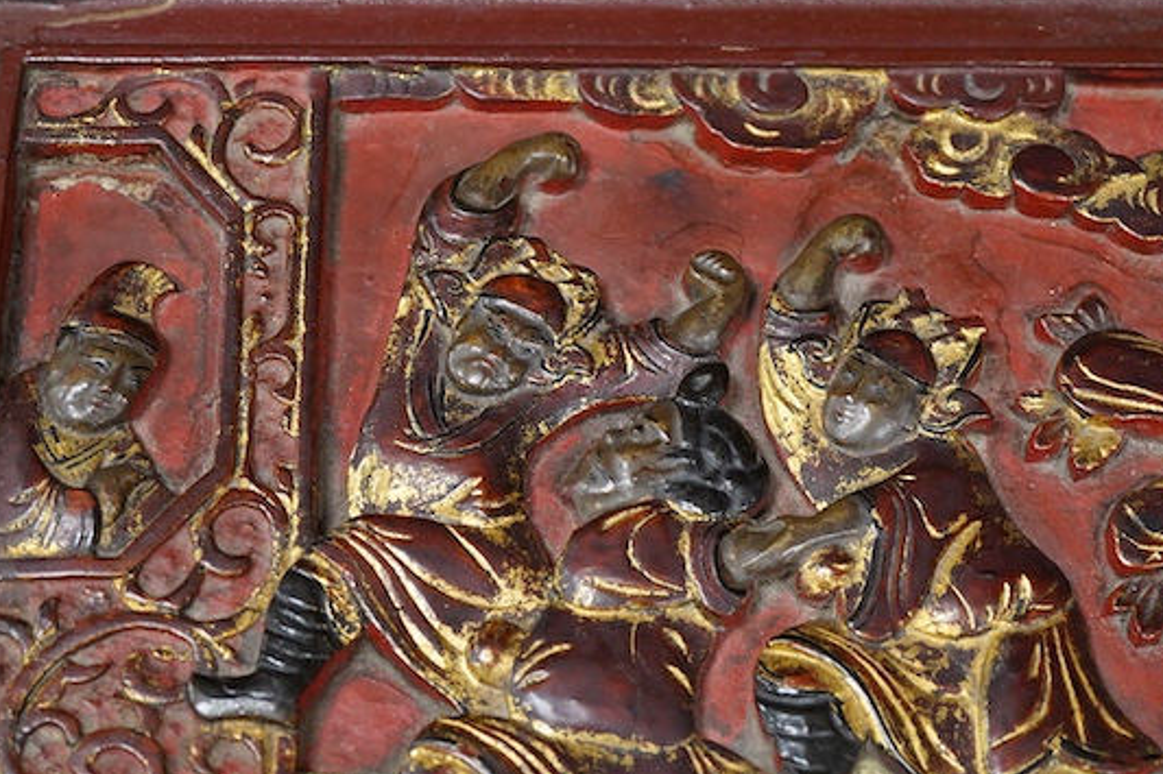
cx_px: 607
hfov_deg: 26.7
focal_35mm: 76
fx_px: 2454
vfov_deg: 17.9
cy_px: 449
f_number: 3.5
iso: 1250
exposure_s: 1/125
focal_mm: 30
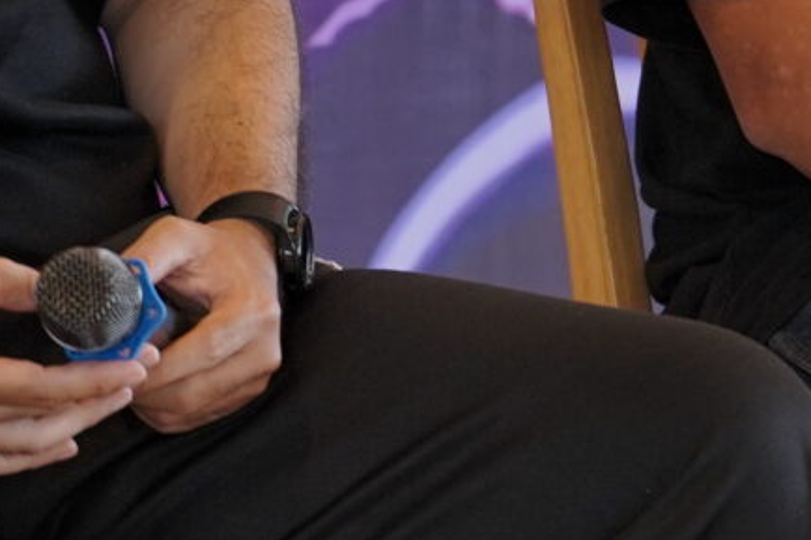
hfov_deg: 3.3
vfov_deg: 2.2
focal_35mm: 620
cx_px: 1274
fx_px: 13961
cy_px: -414
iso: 320
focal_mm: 105
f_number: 2.8
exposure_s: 1/100
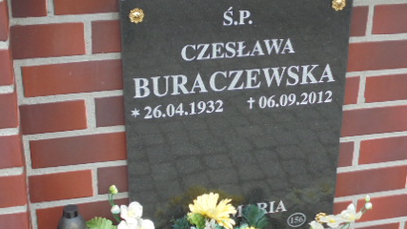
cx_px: 204
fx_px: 669
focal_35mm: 62
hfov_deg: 33.8
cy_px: 134
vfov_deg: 19.4
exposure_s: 1/80
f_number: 4.2
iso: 100
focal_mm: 6.9
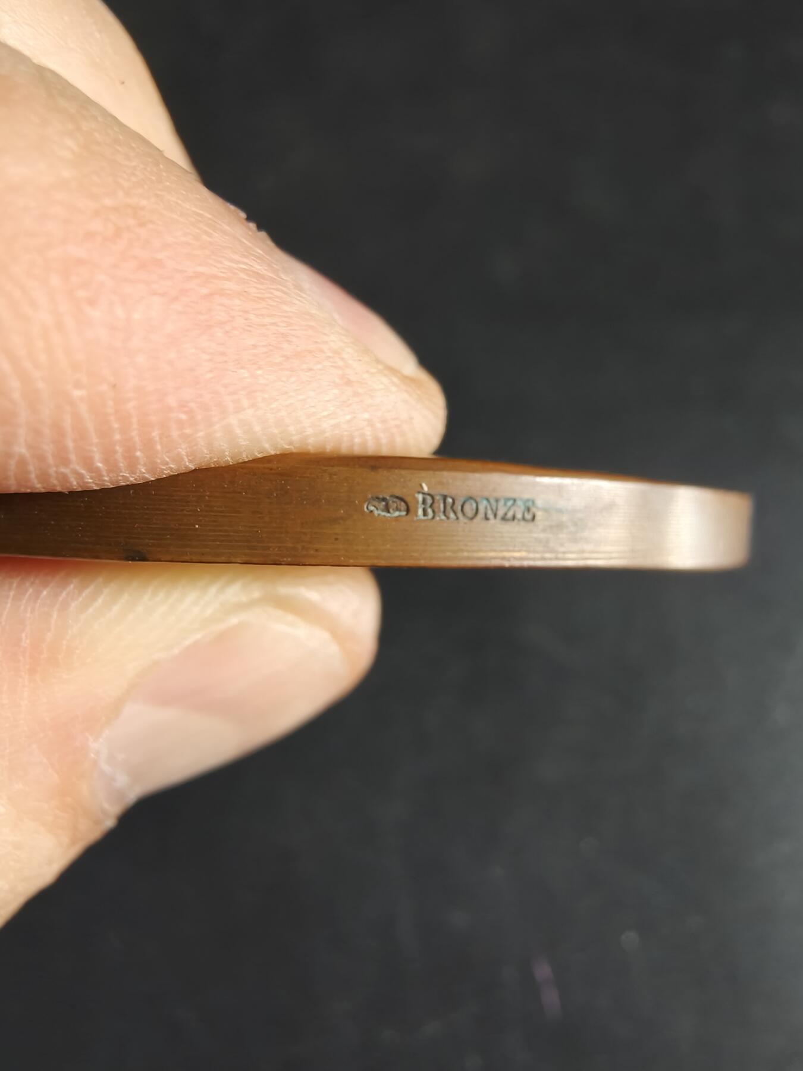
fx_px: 711
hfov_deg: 58.9
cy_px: 536
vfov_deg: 73.9
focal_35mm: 23
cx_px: 402
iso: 320
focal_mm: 2.32
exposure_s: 1/50
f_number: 2
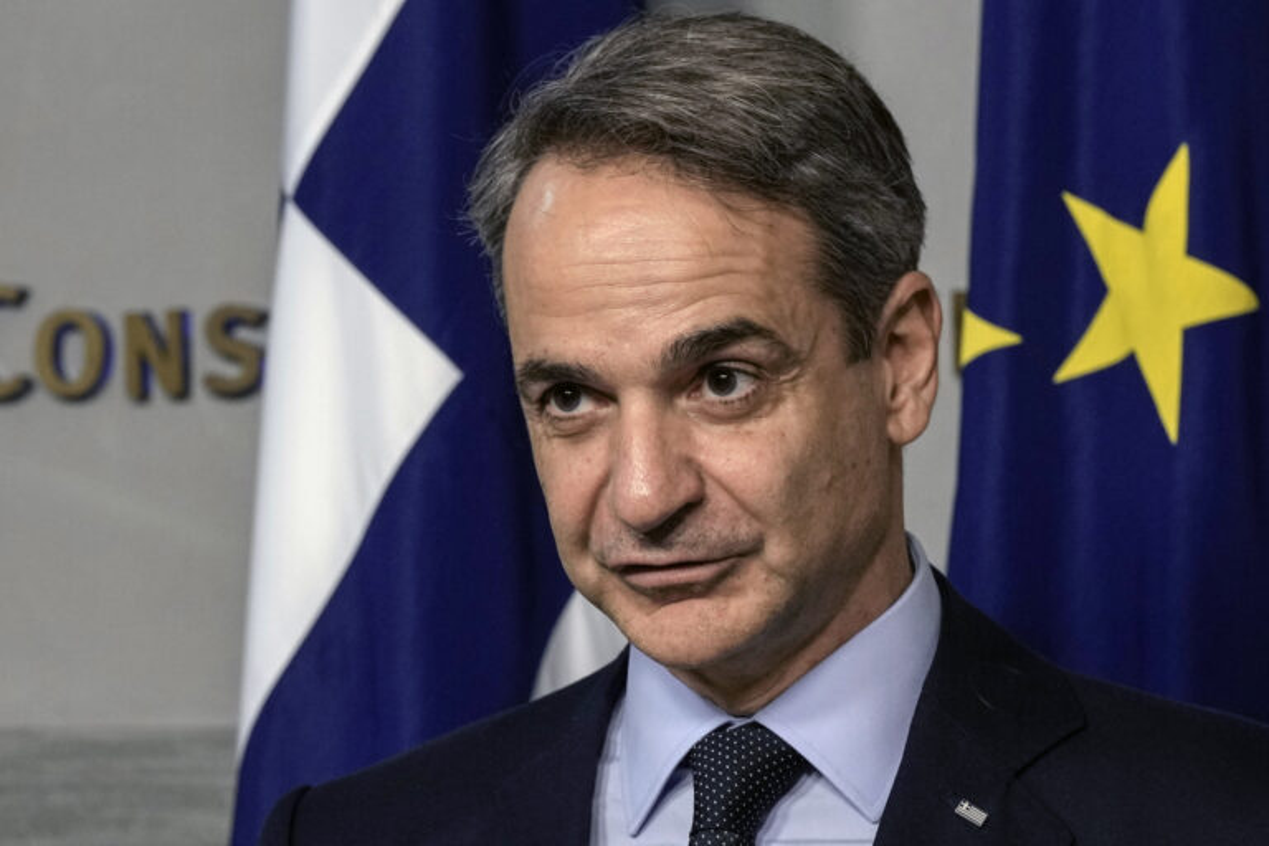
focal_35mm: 159
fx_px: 5604
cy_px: 423
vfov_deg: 8.6
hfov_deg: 12.9
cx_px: 634
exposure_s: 1/200
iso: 1250
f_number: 5
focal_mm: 159
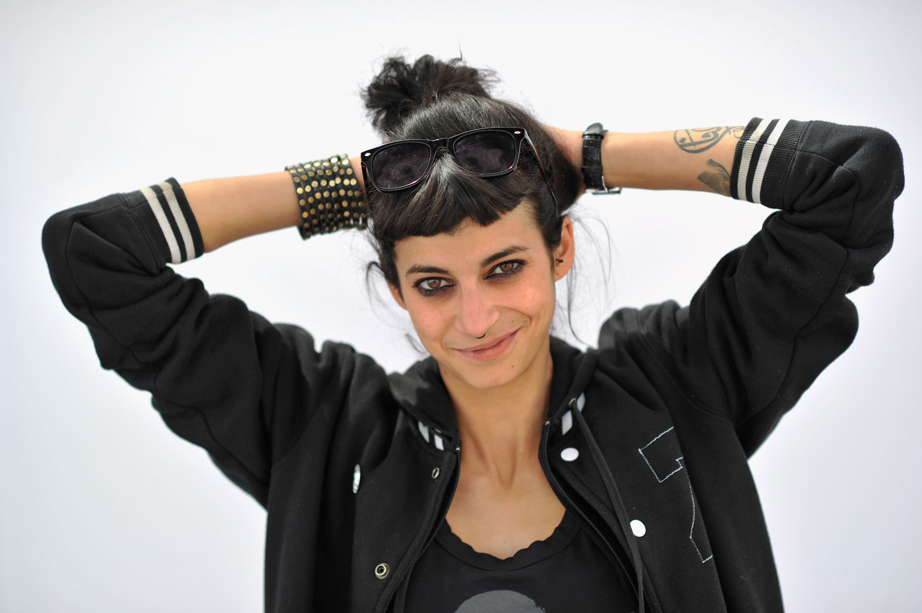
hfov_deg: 23.9
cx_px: 461
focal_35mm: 85
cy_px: 306
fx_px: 2175
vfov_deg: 16.0
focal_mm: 85
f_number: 2
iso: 100
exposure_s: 1/800
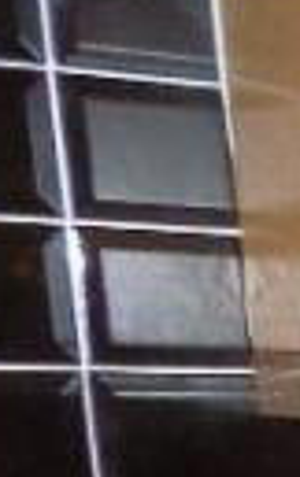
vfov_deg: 10.0
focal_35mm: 193
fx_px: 2516
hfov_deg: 4.7
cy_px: 958
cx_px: 1844
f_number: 3.1
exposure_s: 1/30
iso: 280
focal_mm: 4
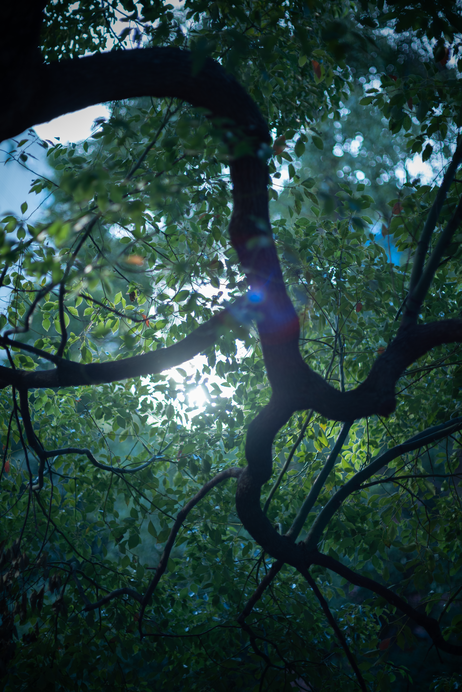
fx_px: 1443
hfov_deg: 18.2
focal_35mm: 75
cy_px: 346
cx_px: 231
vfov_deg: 27.0
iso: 100
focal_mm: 75
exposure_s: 1/500
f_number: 16
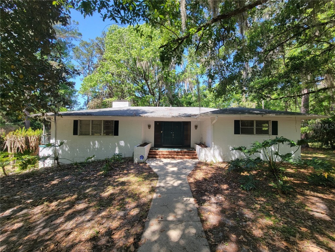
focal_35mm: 13
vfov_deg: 89.9
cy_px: 126
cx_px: 168
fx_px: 126
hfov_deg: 106.2
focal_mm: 2.2
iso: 50
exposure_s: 1/271
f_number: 2.2
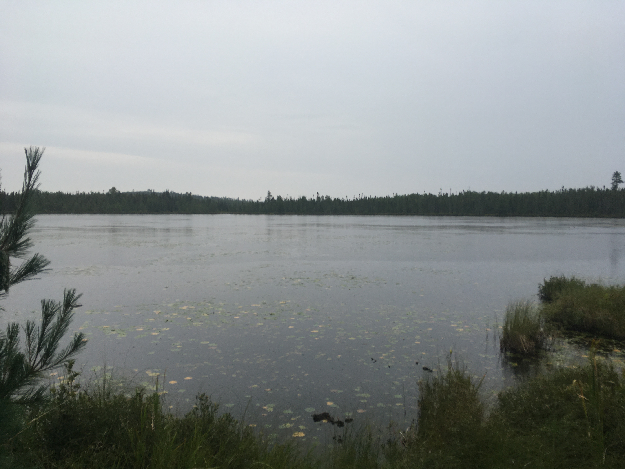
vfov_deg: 48.2
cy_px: 234
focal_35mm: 29
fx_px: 524
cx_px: 312
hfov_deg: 61.7
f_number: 2.2
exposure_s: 1/422
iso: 25
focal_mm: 4.15
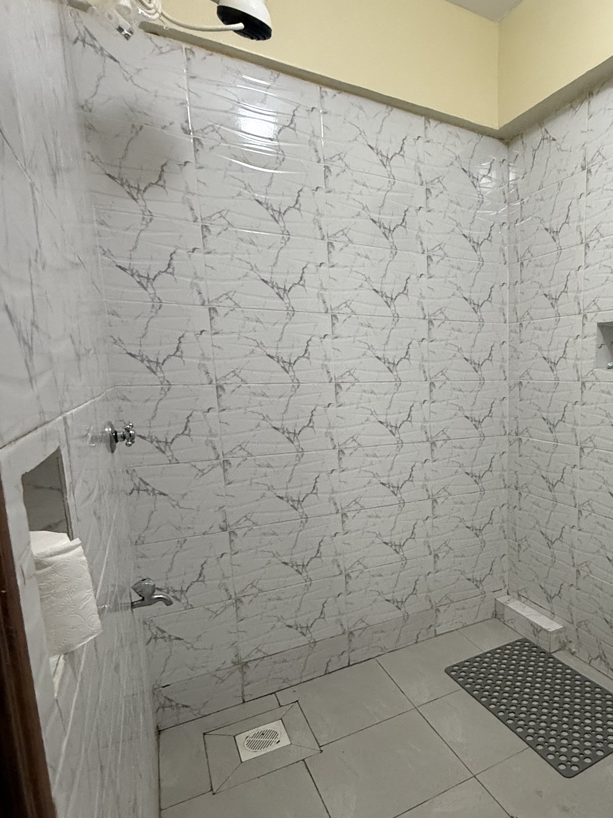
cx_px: 494
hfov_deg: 54.6
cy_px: 470
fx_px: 543
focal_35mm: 23
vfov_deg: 73.5
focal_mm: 2.22
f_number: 2.2
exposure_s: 1/50
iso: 640
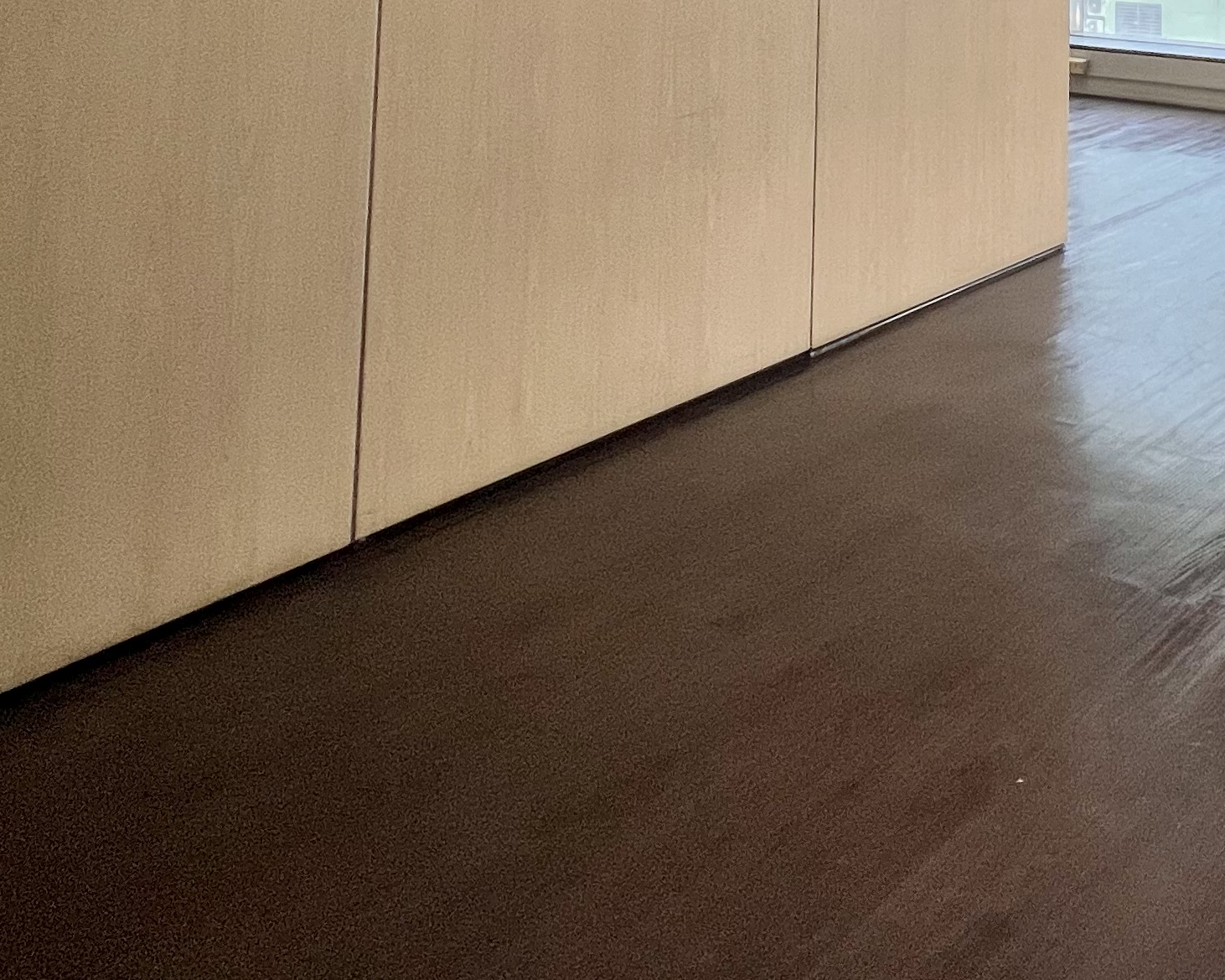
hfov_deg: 46.1
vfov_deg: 32.4
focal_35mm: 35
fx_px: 1269
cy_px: -277
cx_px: 1124
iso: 200
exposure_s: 1/60
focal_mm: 1.57
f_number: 1.8
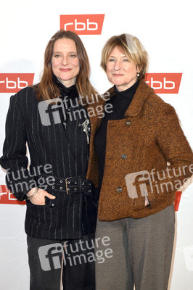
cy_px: 145
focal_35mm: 66
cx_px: 96
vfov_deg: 30.5
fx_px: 532
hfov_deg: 20.6
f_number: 6.3
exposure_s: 1/200
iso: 2500
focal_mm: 66
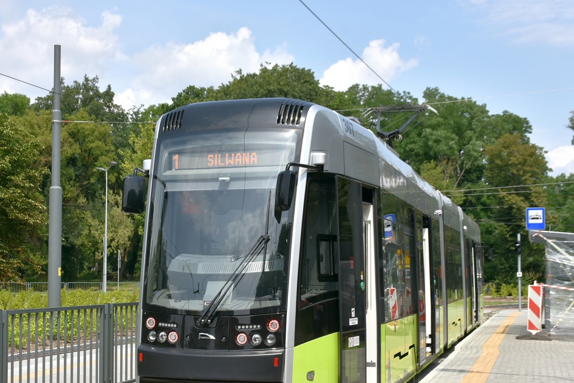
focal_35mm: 52
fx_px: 823
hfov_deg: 38.4
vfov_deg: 26.1
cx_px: 245
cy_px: 237
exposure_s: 1/400
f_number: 8
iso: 125
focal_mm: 27
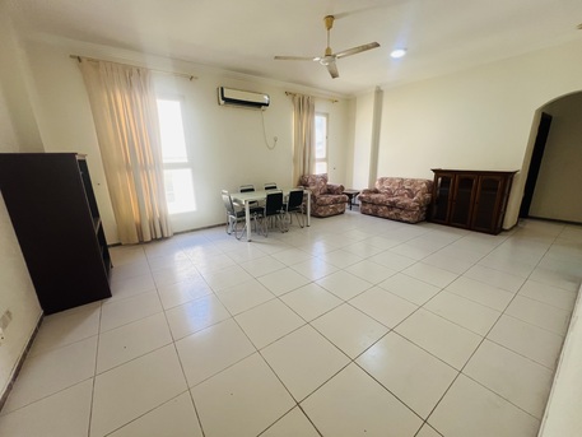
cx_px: 291
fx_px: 219
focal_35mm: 13
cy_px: 218
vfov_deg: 89.9
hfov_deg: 106.2
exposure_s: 1/99
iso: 200
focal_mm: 1.57
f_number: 1.8
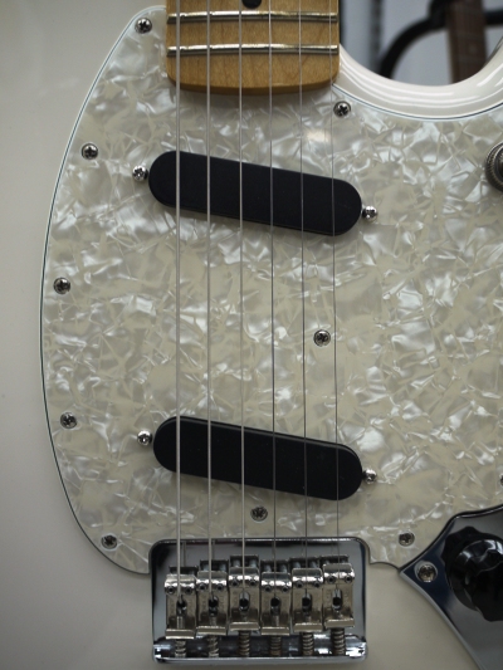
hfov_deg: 49.8
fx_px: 542
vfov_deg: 63.4
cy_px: 335
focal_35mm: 28
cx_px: 252
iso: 100
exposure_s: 1/80
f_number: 3.5
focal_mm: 14
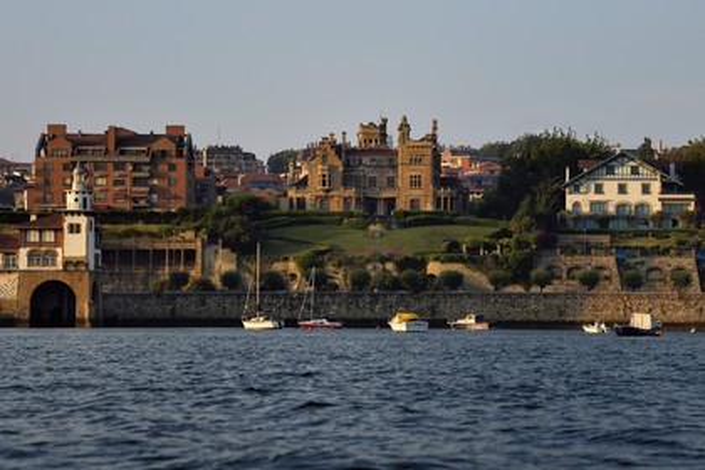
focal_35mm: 135
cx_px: 352
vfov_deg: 10.2
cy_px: 235
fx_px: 2644
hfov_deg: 15.2
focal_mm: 135
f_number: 6.3
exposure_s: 1/1000
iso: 400
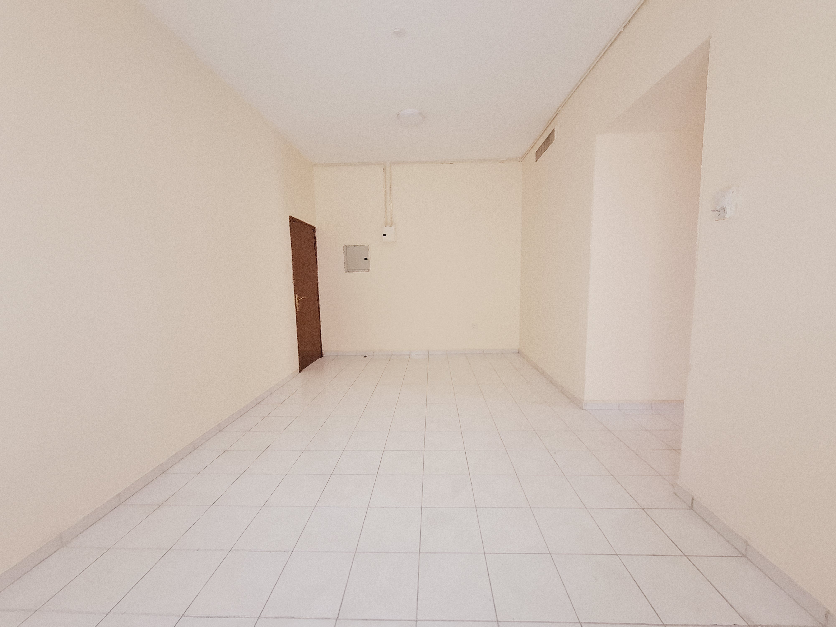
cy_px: 314
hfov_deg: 106.2
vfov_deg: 89.9
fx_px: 314
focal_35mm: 13
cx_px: 418
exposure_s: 1/33
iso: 160
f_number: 2.2
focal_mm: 1.74
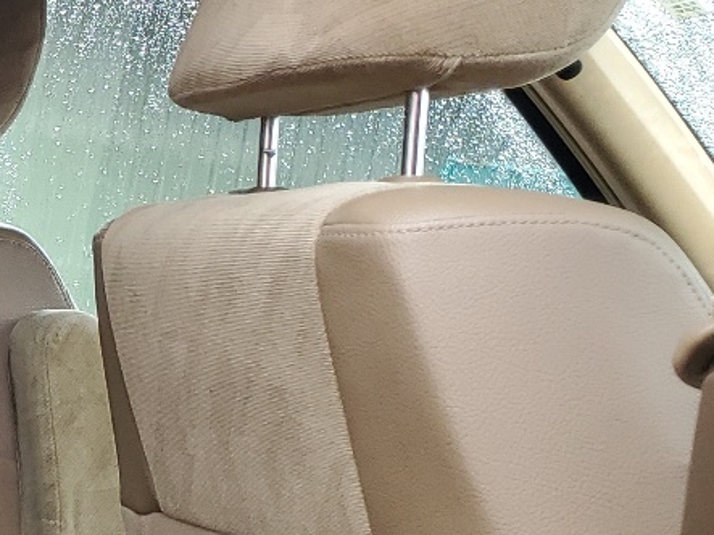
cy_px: 466
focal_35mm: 94
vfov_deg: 15.6
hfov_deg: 17.8
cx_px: -463
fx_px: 1938
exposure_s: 1/120
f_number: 1.5
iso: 51
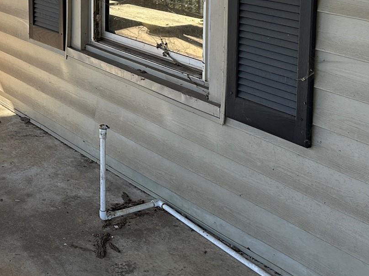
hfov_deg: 29.2
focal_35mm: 61
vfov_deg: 22.6
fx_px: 650
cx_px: -15
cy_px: -32
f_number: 1.78
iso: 80
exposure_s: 1/816
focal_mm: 6.86
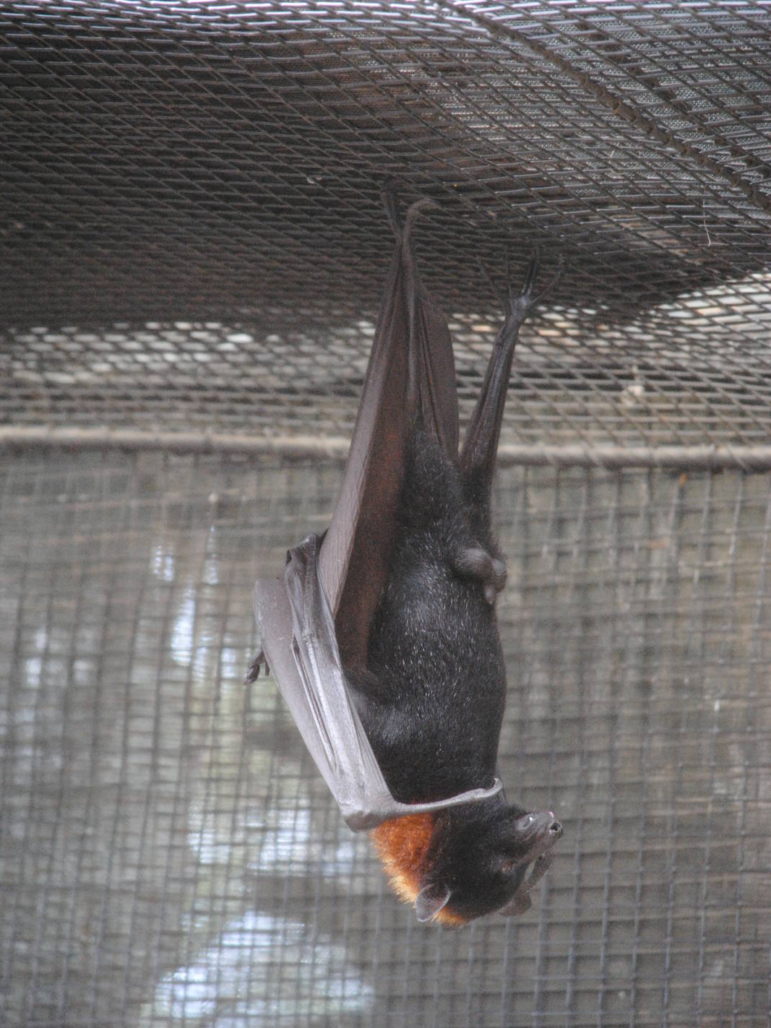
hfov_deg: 4.7
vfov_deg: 6.3
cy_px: 536
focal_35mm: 317
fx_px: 9402
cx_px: 386
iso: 1600
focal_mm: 195
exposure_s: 1/50
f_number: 5
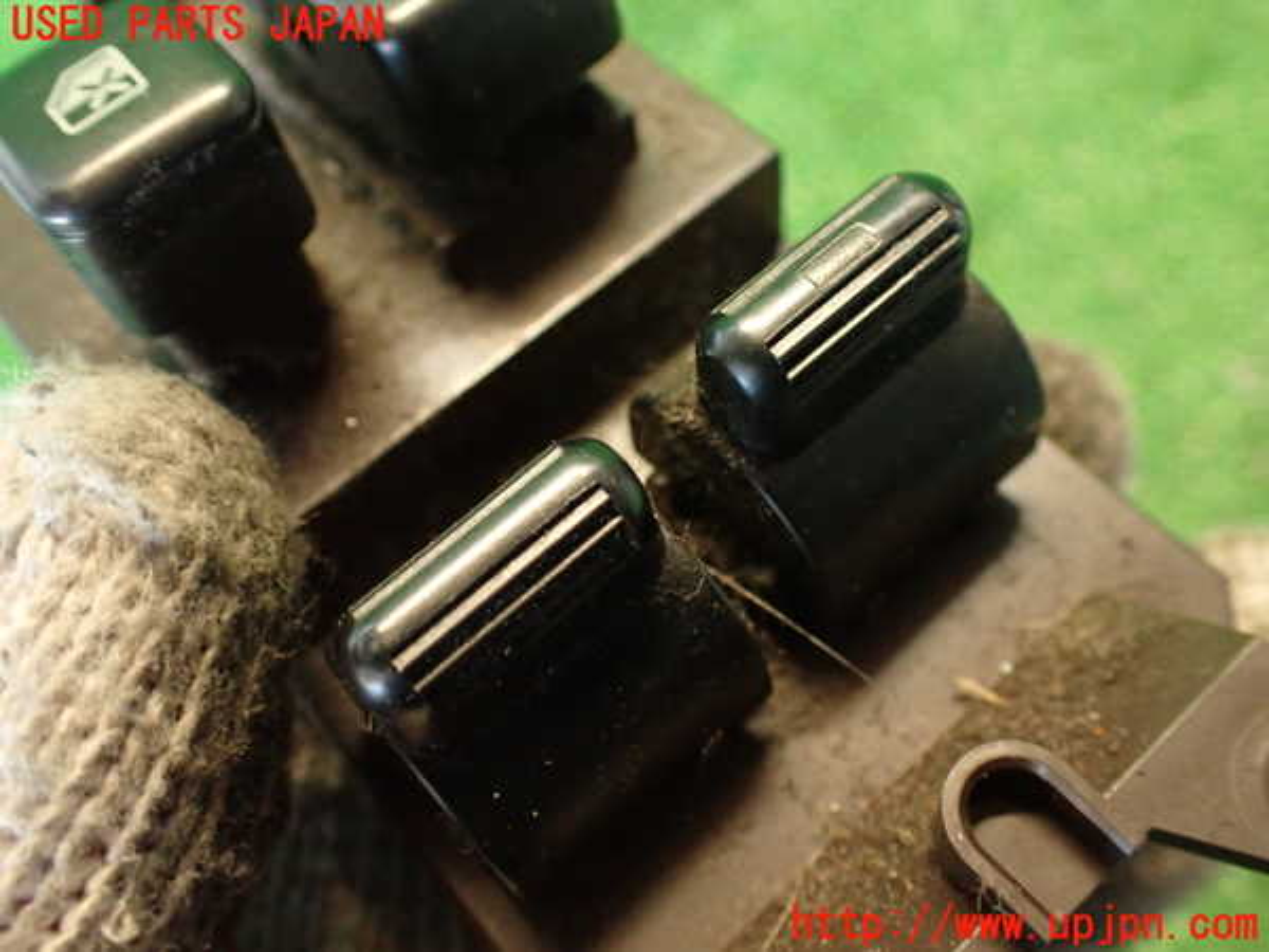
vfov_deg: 44.2
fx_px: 1173
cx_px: 634
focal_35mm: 32
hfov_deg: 56.8
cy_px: 476
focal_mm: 5.79
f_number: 2.4
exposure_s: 1/30
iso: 800
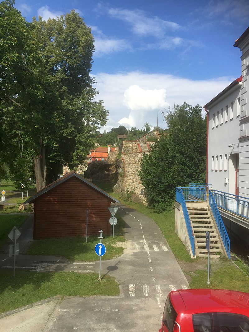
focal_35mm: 29
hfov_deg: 48.2
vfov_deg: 61.7
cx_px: 124
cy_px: 166
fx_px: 278
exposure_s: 1/1883
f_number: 2.2
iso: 32
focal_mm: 4.15
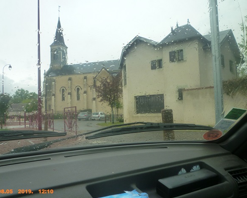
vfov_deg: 47.2
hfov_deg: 57.1
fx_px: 227
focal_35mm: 31
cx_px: 126
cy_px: 100
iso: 125
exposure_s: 1/250
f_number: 3.3
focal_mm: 5.2
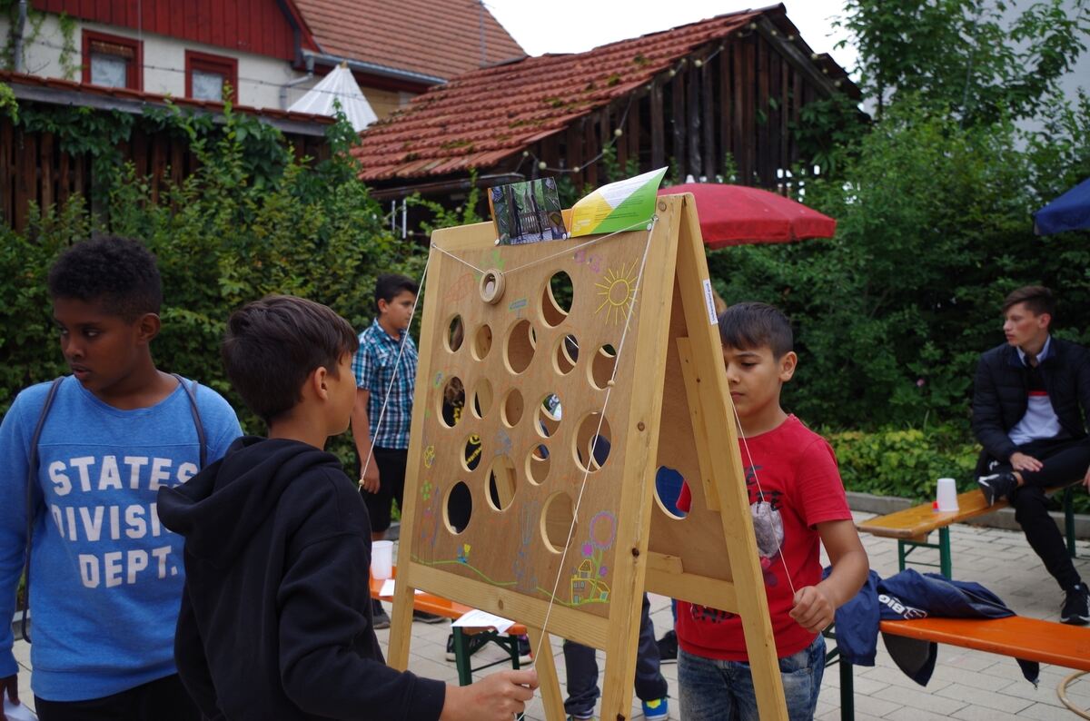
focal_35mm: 39
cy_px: 360
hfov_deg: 49.7
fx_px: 1178
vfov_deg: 34.0
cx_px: 545
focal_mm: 26.25
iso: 100
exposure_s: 1/125
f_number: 4
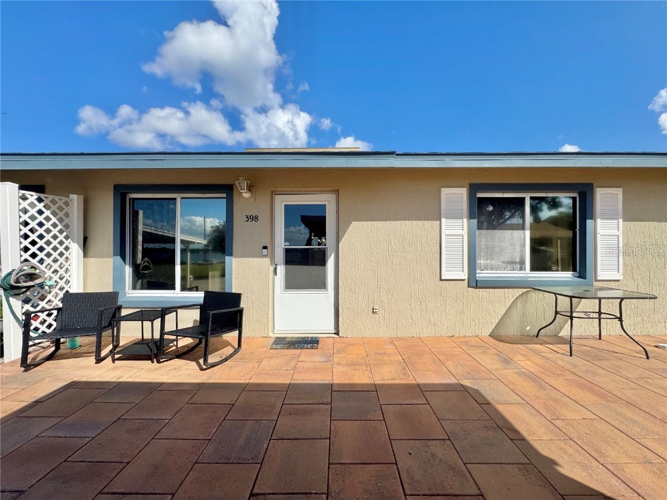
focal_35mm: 14
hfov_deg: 102.1
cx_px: 334
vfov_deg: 85.7
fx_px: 270
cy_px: 250
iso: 50
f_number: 2.2
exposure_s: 1/3390
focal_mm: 2.22
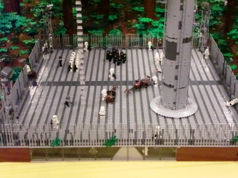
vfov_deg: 24.4
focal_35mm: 60
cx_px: 119
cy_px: 89
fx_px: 413
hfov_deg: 32.2
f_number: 4
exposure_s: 1/30
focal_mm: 10.4
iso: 1600
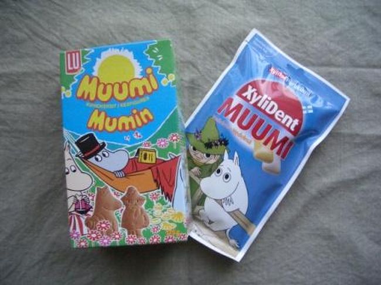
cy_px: 142
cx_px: 190
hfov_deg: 52.6
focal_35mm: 35
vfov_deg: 40.7
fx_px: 385
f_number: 2.6
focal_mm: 5.8
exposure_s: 1/100
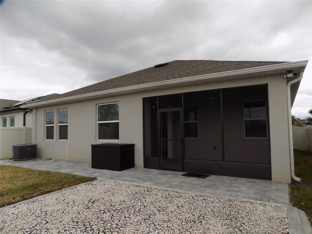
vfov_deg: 58.9
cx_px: 156
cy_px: 117
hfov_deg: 73.9
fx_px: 207
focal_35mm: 23
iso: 80
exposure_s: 1/640
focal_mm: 4
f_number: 3.1
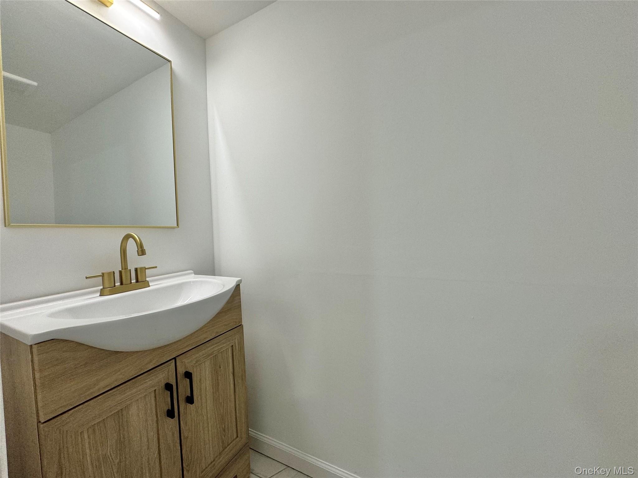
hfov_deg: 102.1
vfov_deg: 85.7
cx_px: 319
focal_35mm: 14
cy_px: 239
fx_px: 258
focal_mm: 2.22
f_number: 2.2
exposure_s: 1/120
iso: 100
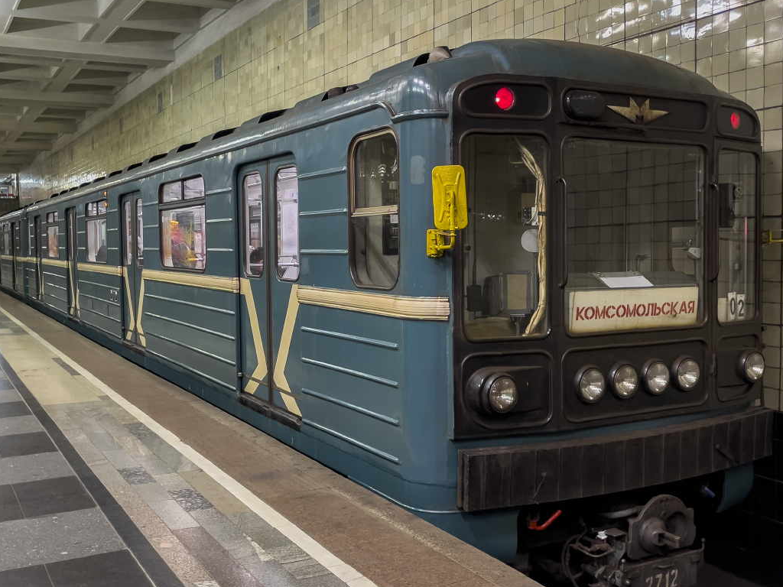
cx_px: 420
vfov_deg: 42.9
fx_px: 746
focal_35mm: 33
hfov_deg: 55.3
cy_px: 302
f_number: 1.6
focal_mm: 4.2
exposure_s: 1/35
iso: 400
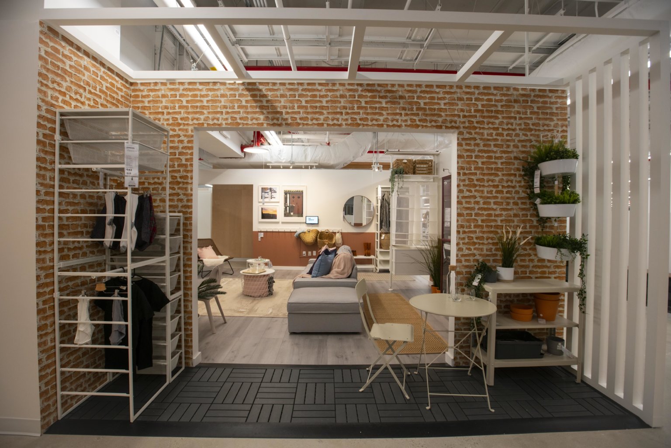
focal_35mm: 16
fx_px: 298
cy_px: 224
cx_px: 336
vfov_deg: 73.8
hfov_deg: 96.7
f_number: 4.5
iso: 1000
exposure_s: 1/100
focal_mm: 16
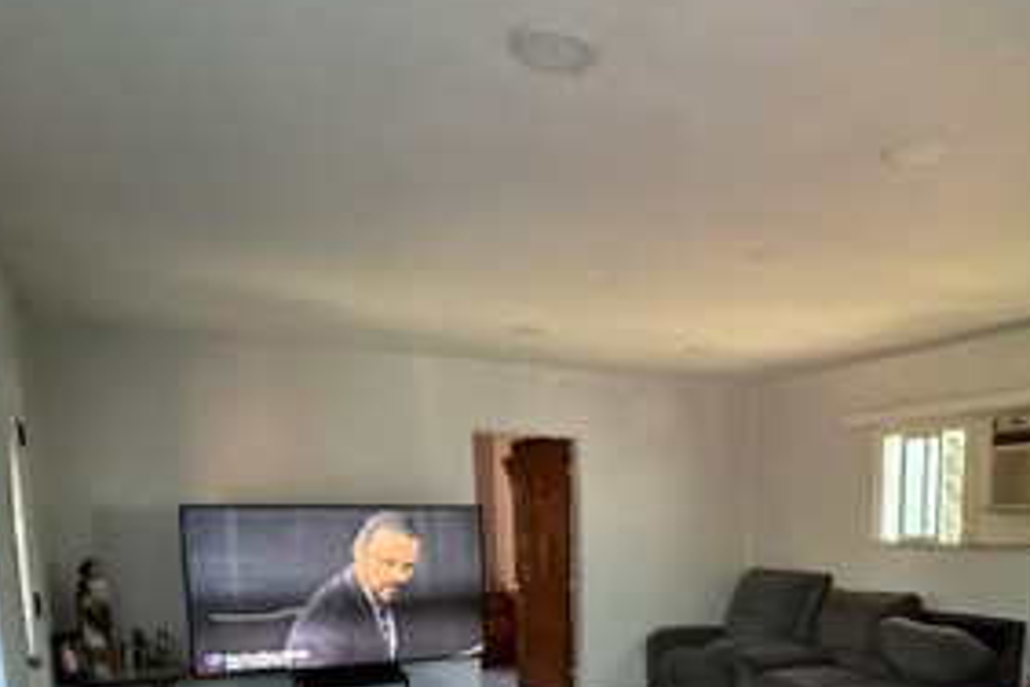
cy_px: 650
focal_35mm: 33
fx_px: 944
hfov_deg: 55.7
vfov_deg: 36.8
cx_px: 705
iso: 500
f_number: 2.2
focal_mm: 2.22
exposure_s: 1/60
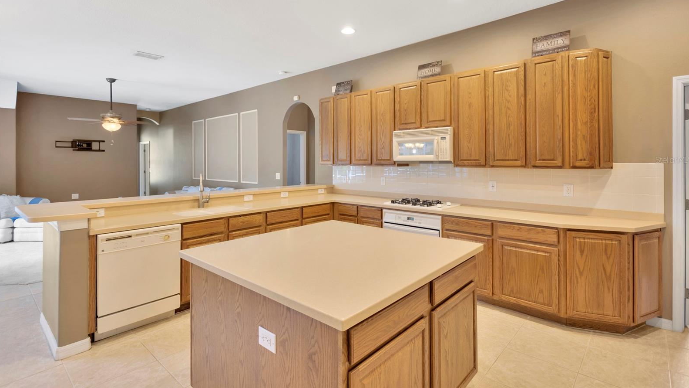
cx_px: 346
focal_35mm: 18
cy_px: 160
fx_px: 329
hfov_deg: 92.7
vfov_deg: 60.6
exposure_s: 1/15
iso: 400
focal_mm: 17
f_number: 5
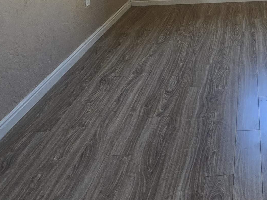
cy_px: -45
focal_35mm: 38
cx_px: 266
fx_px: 293
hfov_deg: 42.4
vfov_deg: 31.2
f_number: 2.2
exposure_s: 1/60
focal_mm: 2.2
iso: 500
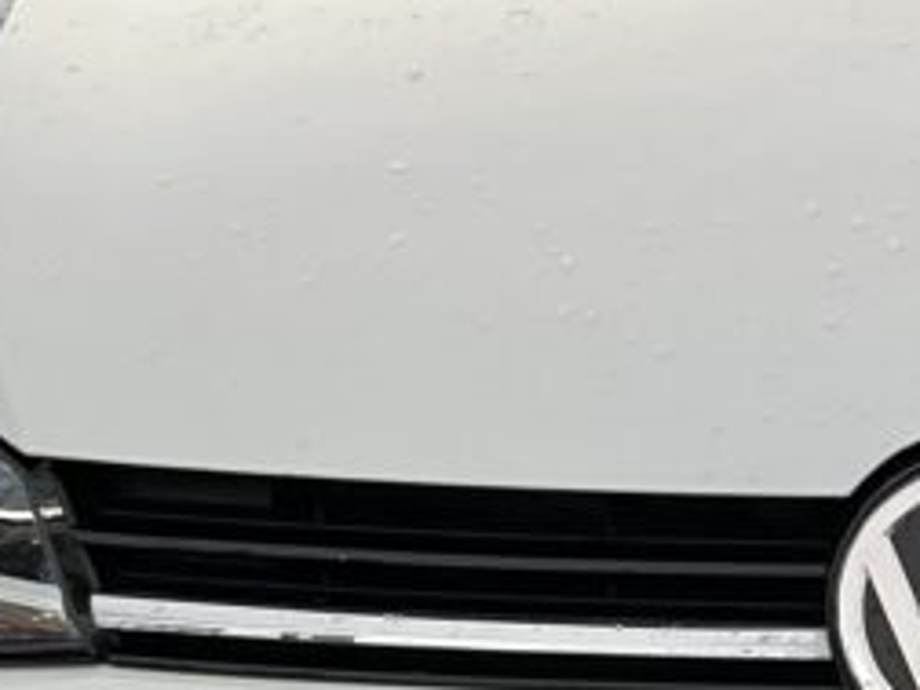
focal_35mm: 92
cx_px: 997
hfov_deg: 20.4
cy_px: 675
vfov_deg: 15.8
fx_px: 2445
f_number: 1.8
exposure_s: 1/383
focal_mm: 3
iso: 25
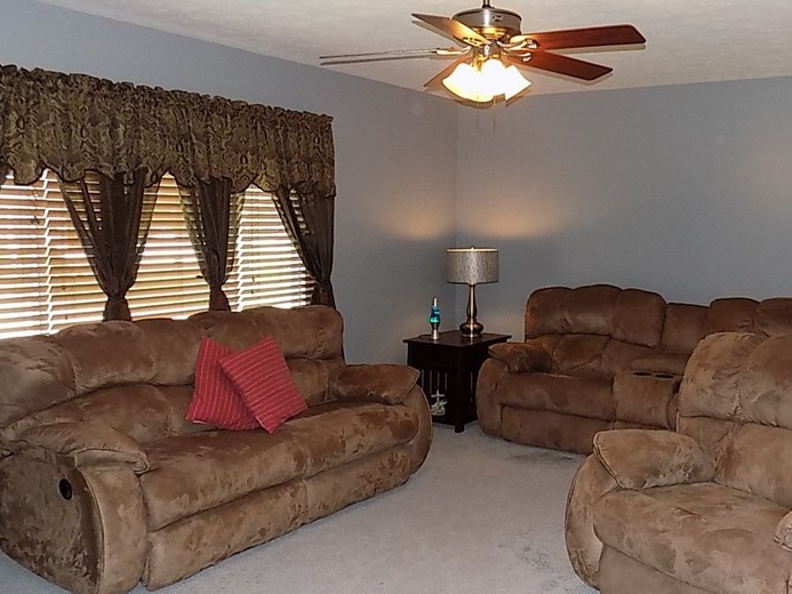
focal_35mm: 34
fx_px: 778
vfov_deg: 41.8
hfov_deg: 53.2
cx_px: 505
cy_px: 292
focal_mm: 4
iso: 200
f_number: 3.1
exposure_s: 1/30
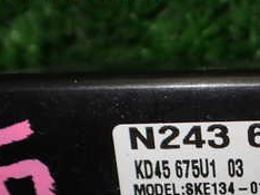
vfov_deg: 18.2
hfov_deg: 23.6
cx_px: 293
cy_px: 226
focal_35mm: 77
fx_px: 578
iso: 100
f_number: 2.3
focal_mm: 5.4
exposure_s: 1/200
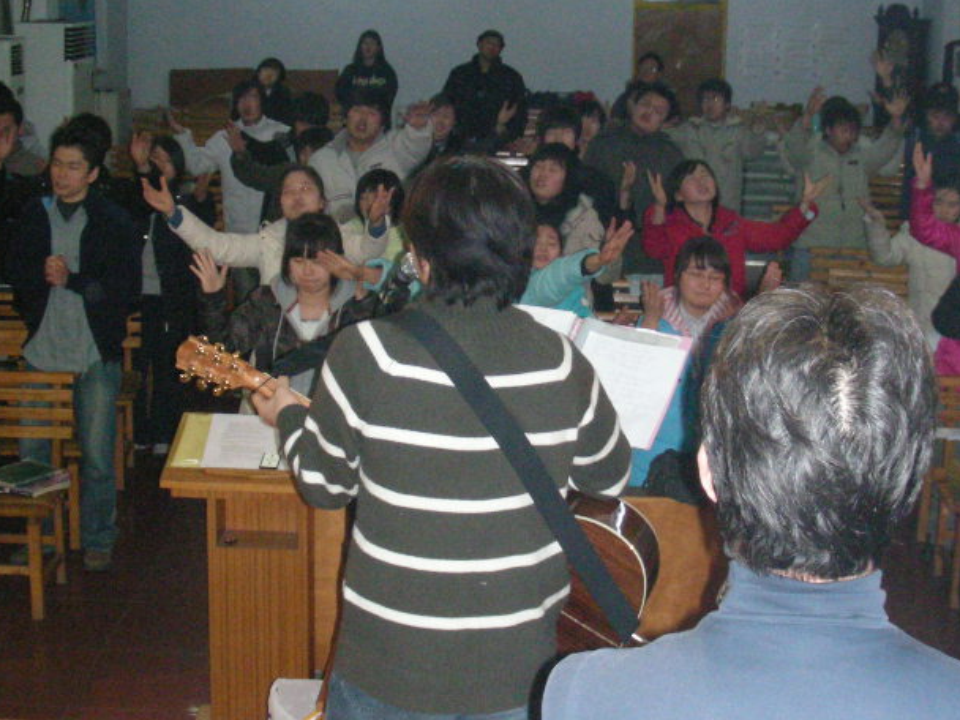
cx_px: 512
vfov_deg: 22.9
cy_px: 316
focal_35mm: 64
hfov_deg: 30.3
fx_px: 1775
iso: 453
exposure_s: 1/60
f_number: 3.5
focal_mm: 6.3
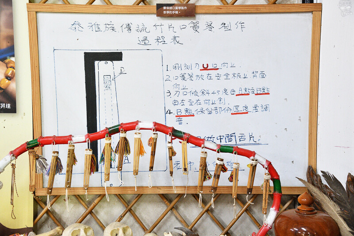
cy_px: 118
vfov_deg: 27.0
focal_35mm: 50
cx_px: 177
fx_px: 492
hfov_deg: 39.6
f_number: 5.6
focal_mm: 50
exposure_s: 1/60
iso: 3200
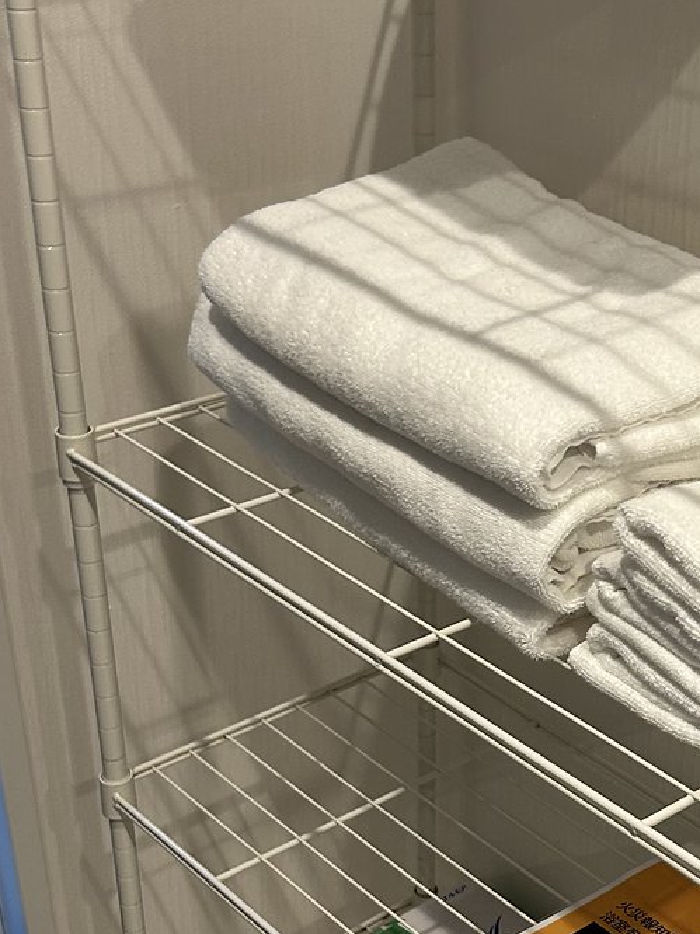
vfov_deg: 32.0
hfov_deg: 23.9
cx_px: 605
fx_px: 1619
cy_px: 600
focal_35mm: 60
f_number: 1.5
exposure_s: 1/60
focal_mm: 5.7
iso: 125
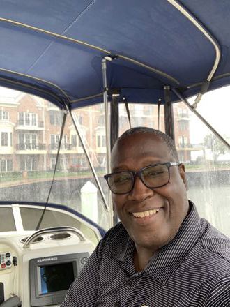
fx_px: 283
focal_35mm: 32
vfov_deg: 56.8
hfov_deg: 44.2
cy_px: 154
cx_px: 115
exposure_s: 1/74
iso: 64
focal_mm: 2.87
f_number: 2.2
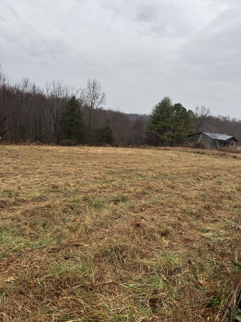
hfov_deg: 56.8
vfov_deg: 71.6
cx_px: 120
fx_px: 223
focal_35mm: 24
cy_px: 161
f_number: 1.78
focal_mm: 6.76
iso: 80
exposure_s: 1/832
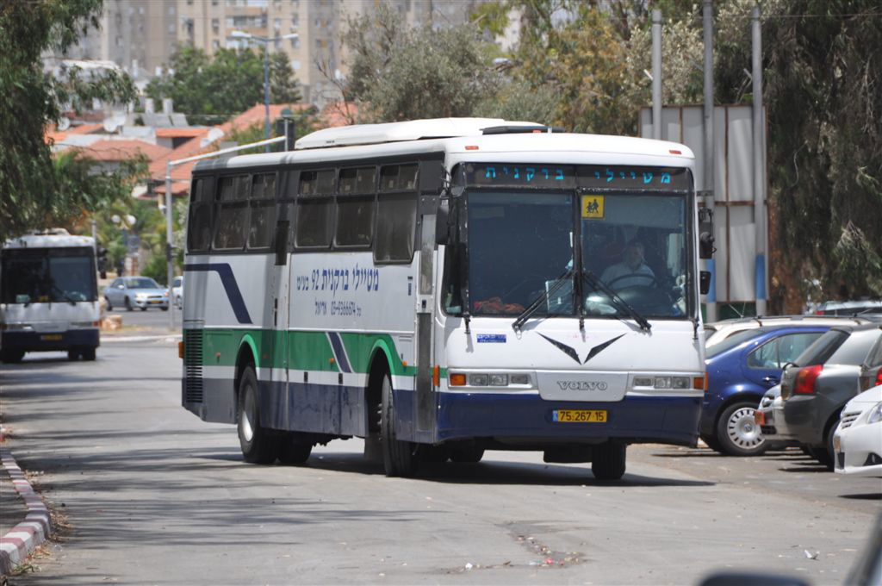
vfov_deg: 4.6
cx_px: 441
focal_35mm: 300
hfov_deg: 6.9
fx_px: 7341
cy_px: 293
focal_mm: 200
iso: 200
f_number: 7.1
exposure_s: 1/800
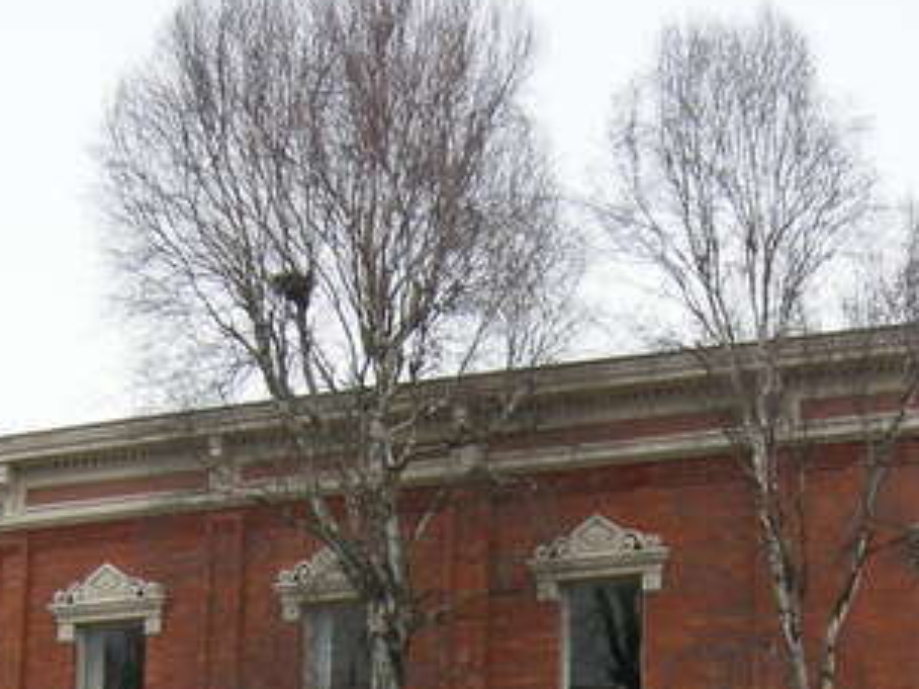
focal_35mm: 95
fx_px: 2521
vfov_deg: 14.9
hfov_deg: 20.6
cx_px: 634
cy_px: 892
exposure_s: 1/132
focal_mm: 7.5
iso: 64
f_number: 4.8
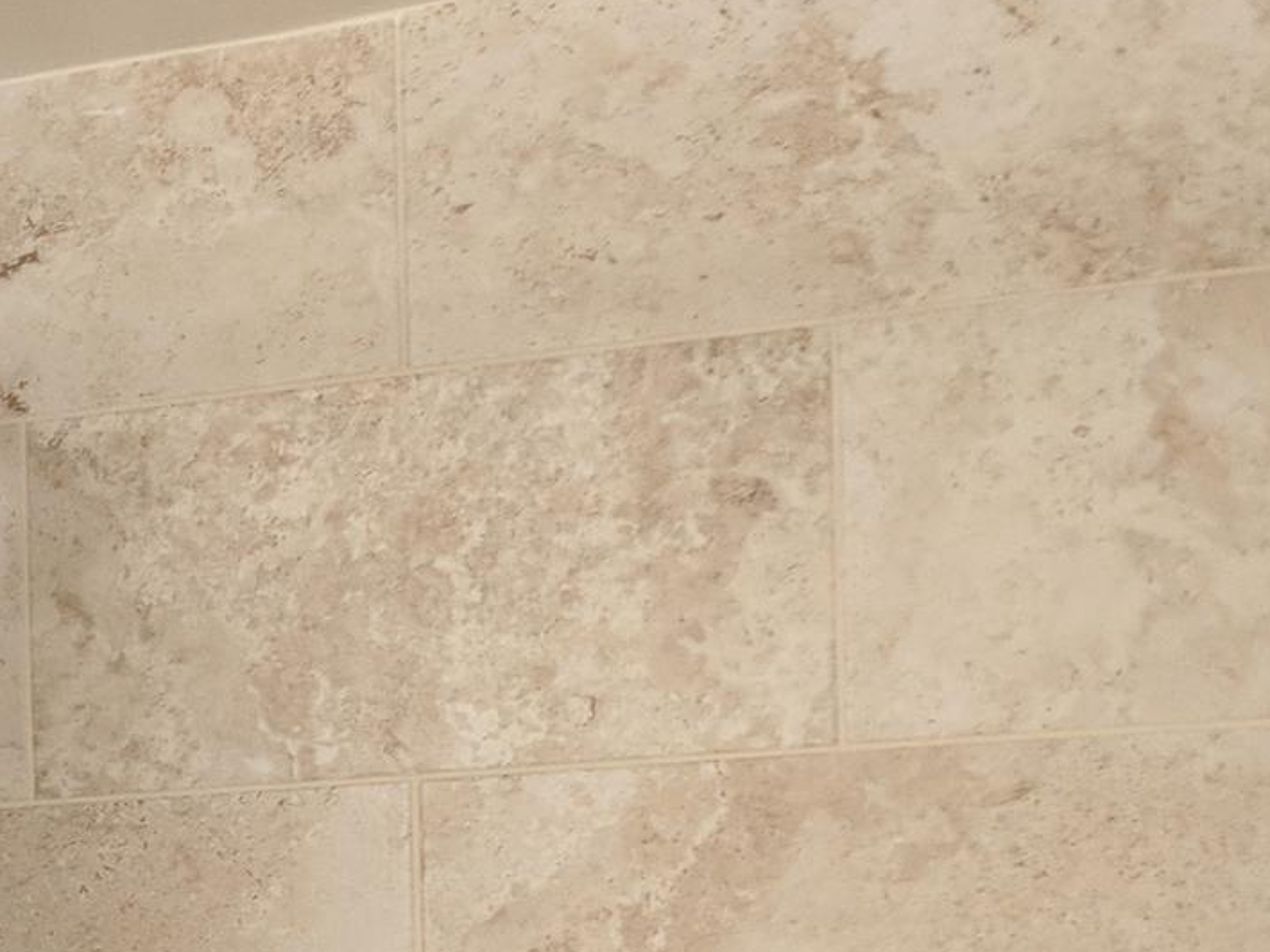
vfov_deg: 18.2
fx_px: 2862
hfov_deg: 23.3
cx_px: -176
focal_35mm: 78
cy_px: 1063
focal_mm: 4.44
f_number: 1.8
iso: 559
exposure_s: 1/30
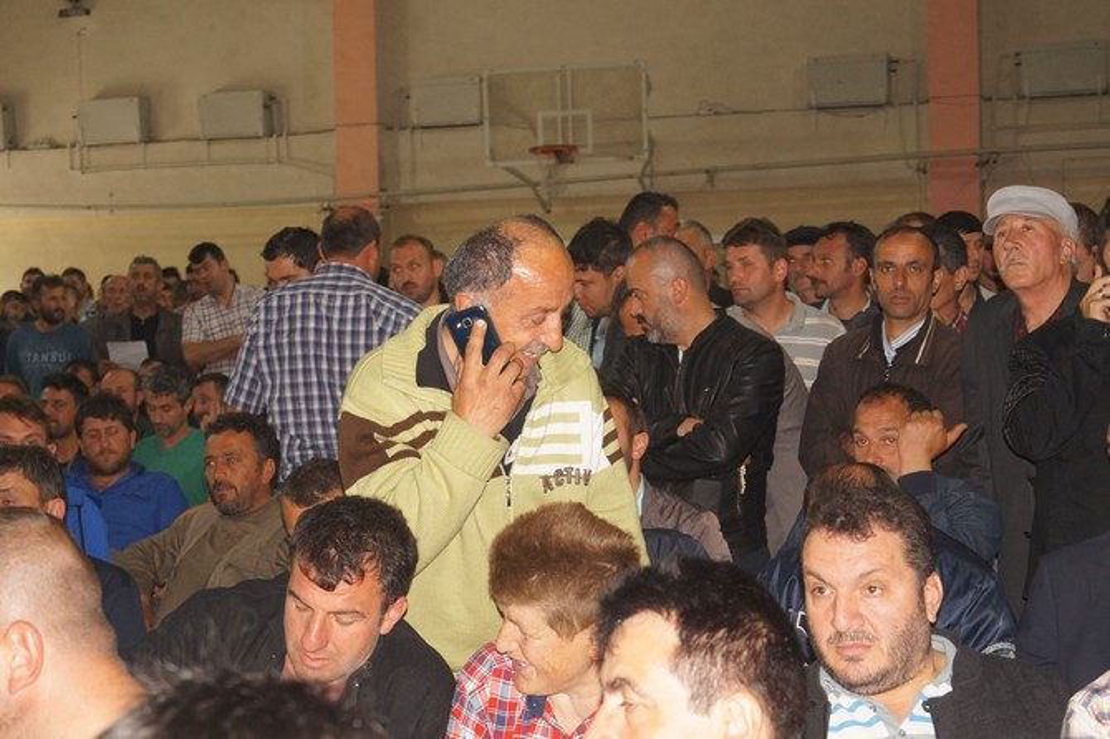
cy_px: 370
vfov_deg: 22.6
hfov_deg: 33.4
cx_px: 555
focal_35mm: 60
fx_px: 1849
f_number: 5.6
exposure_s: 1/60
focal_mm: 40
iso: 1000
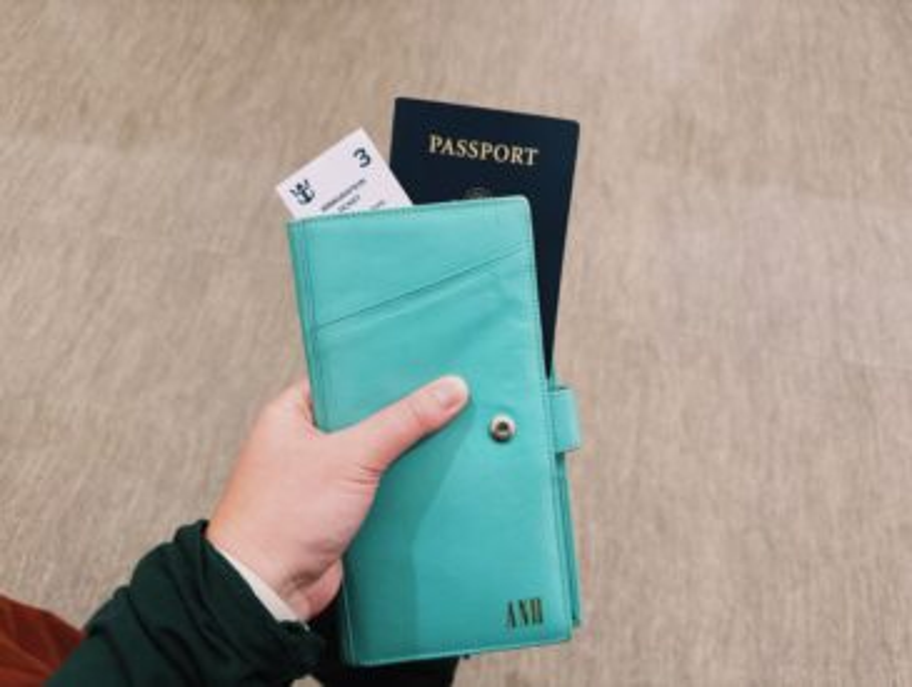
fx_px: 633
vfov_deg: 57.0
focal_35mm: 24
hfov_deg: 71.5
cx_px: 456
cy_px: 344
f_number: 1.78
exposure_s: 1/121
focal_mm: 6.76
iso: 160
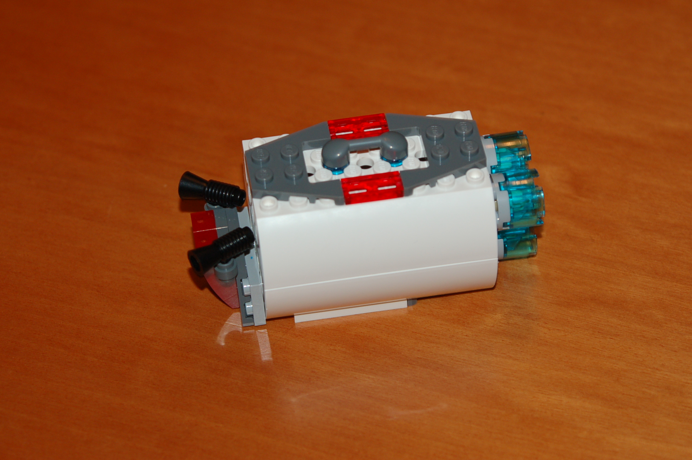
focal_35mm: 128
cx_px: 346
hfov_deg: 16.1
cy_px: 230
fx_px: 2449
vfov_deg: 10.7
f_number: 5.3
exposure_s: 1/60
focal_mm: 85
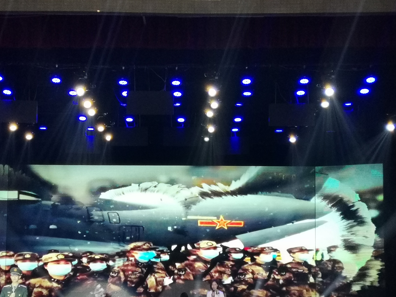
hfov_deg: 23.0
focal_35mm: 85
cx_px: 154
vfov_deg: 17.3
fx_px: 972
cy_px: 186
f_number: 1.4
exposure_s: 1/100
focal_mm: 4.66
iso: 320
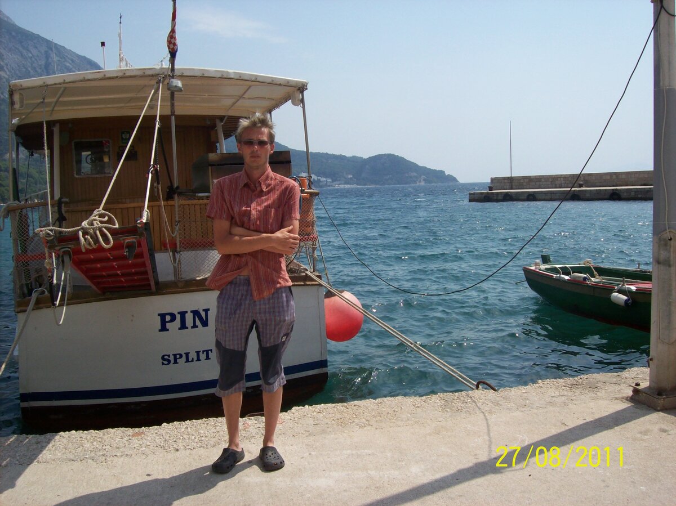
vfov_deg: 39.6
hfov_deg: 51.4
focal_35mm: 36
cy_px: 253
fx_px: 703
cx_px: 338
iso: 80
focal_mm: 6
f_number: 4.8
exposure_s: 1/765
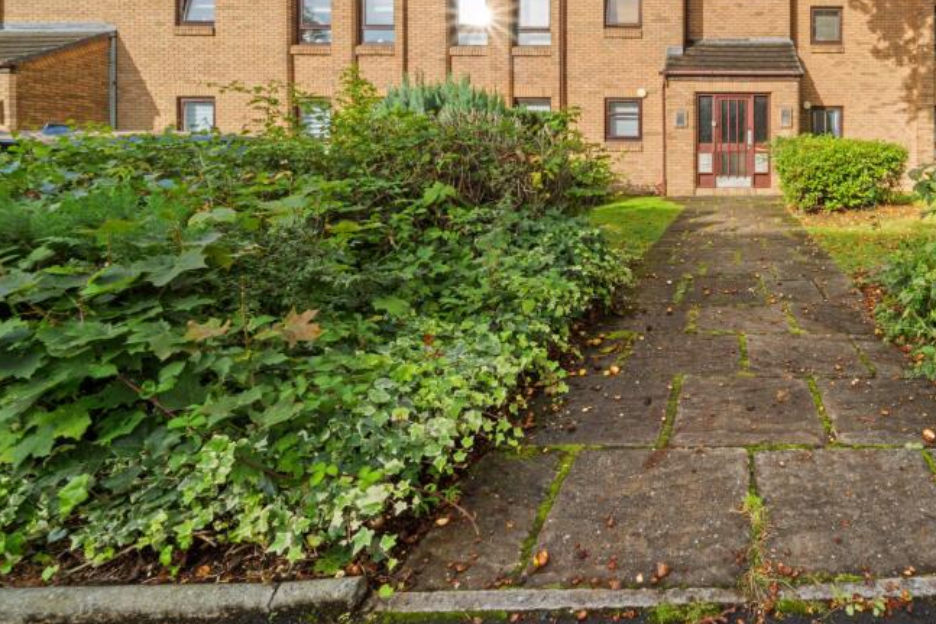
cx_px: 736
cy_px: 180
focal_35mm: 19
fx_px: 494
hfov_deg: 78.2
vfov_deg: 62.0
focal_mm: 12
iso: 800
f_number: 22
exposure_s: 1/13
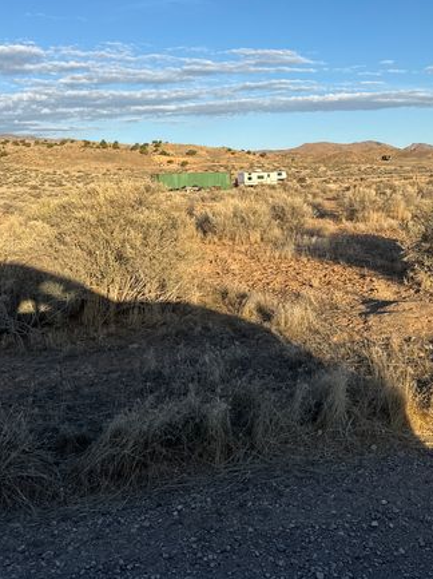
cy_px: 183
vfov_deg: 49.1
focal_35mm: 37
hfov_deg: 38.4
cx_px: 262
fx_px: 618
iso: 80
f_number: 1.78
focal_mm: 6.76
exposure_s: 1/3096
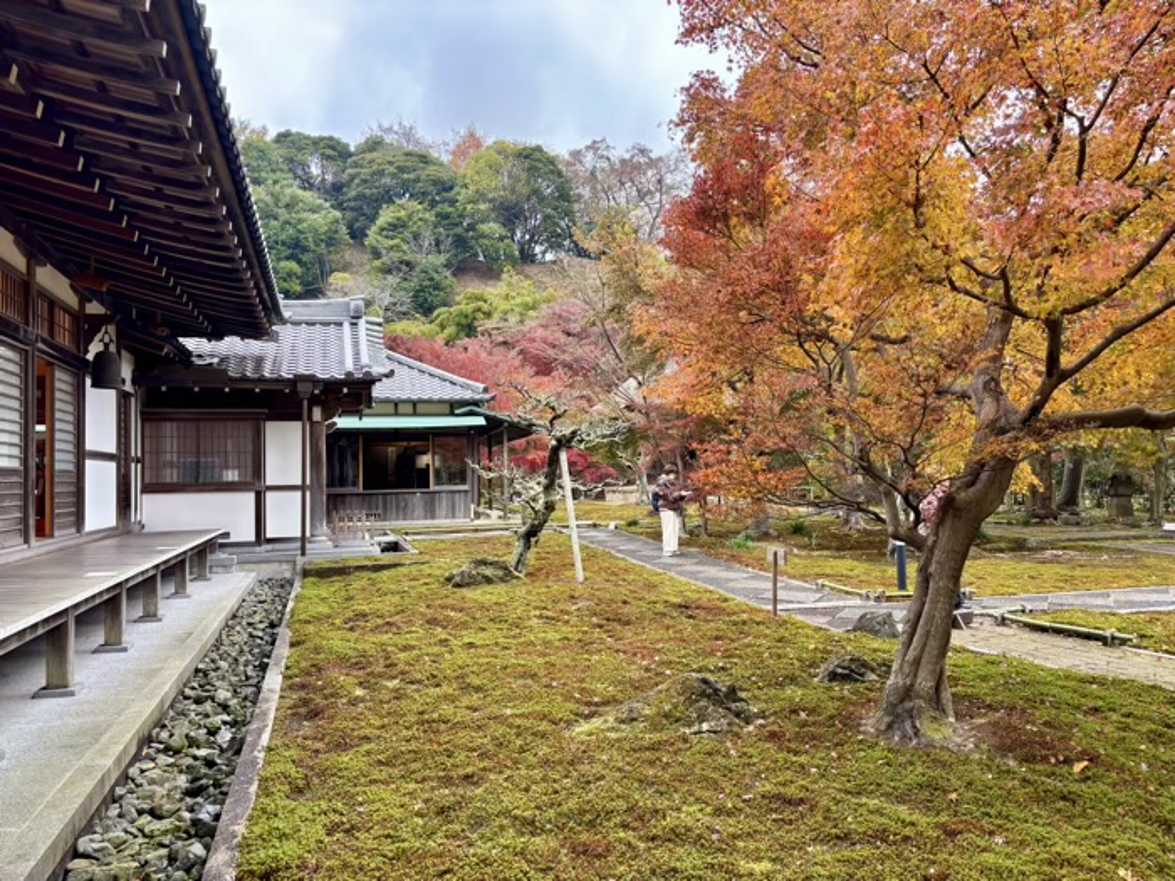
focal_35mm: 26
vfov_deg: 53.1
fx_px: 883
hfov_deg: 67.3
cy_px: 440
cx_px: 588
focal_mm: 5.96
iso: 50
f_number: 1.6
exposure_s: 1/121
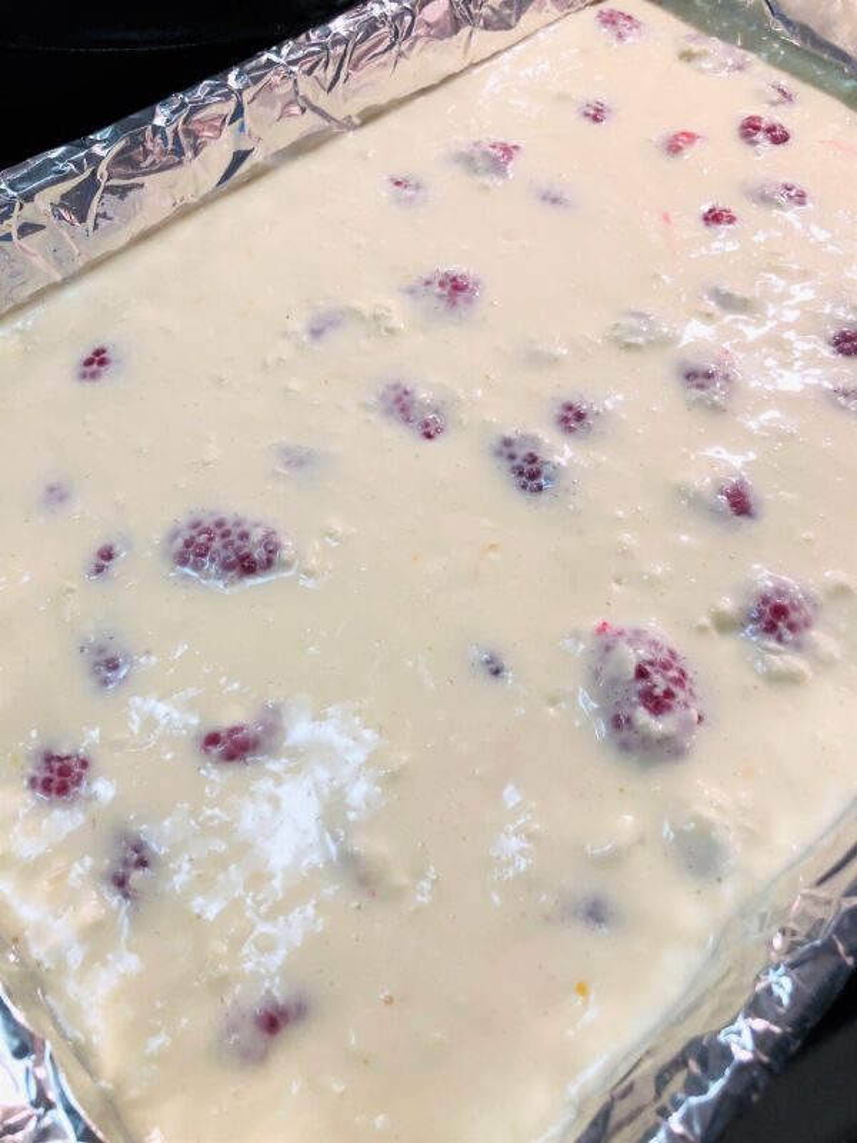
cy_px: 572
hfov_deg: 49.7
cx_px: 428
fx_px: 924
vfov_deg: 63.4
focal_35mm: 28
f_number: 1.8
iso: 32
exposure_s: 1/30
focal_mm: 3.99
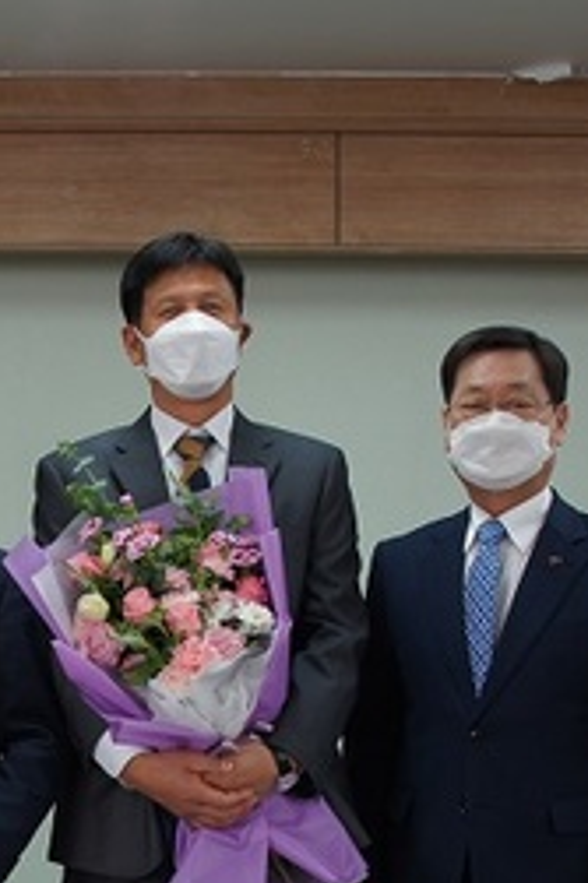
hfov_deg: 16.1
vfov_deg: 23.8
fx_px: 2061
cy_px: 718
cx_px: 76
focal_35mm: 84
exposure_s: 1/40
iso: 125
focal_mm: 22
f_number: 4
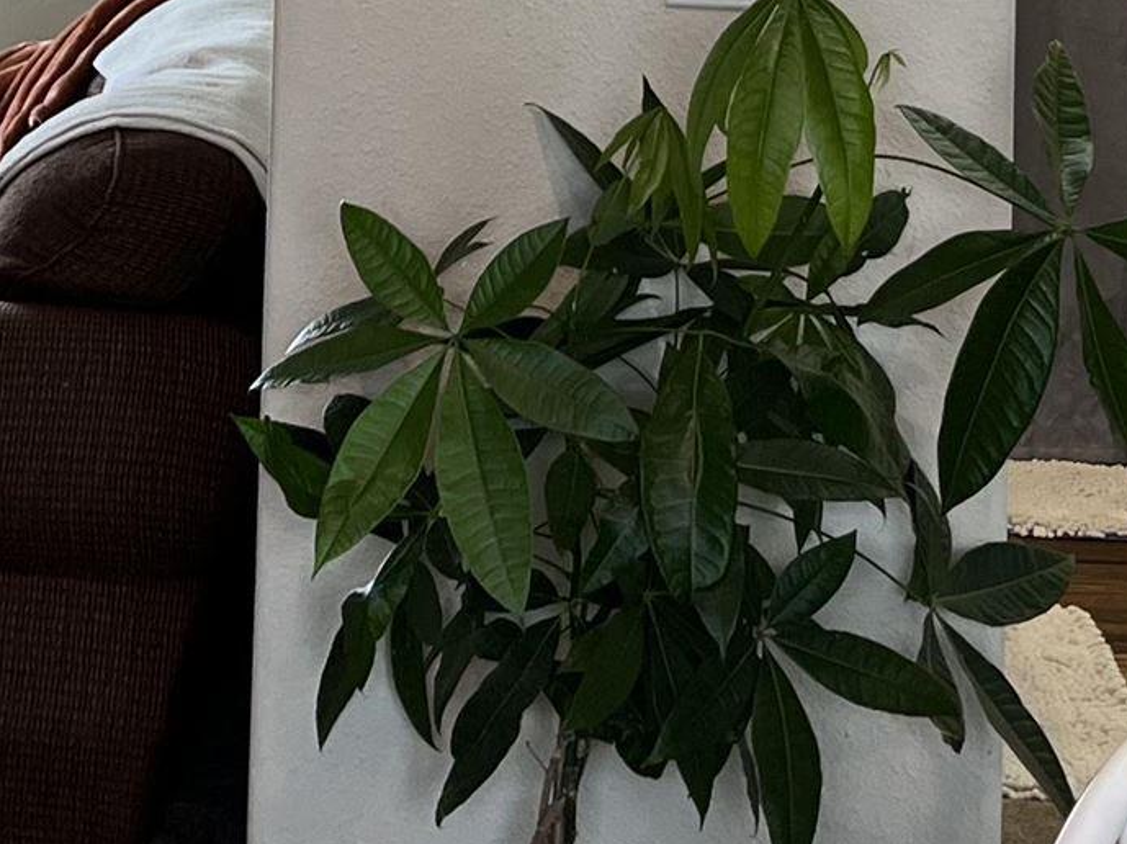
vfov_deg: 12.0
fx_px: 3775
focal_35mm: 116
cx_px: 522
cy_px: -510
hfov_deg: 17.0
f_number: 1.5
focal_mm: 5.7
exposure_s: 1/120
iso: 100
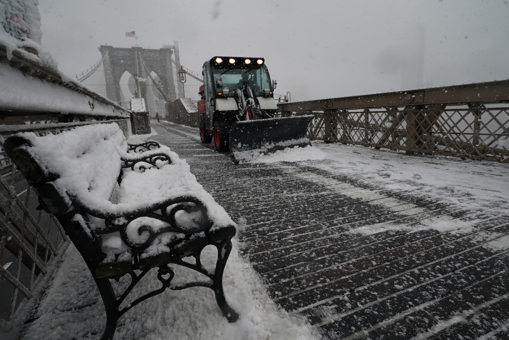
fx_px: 269
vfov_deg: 64.6
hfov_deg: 86.9
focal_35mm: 19
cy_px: 170
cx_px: 254
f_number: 8
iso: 800
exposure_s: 1/640
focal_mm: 19
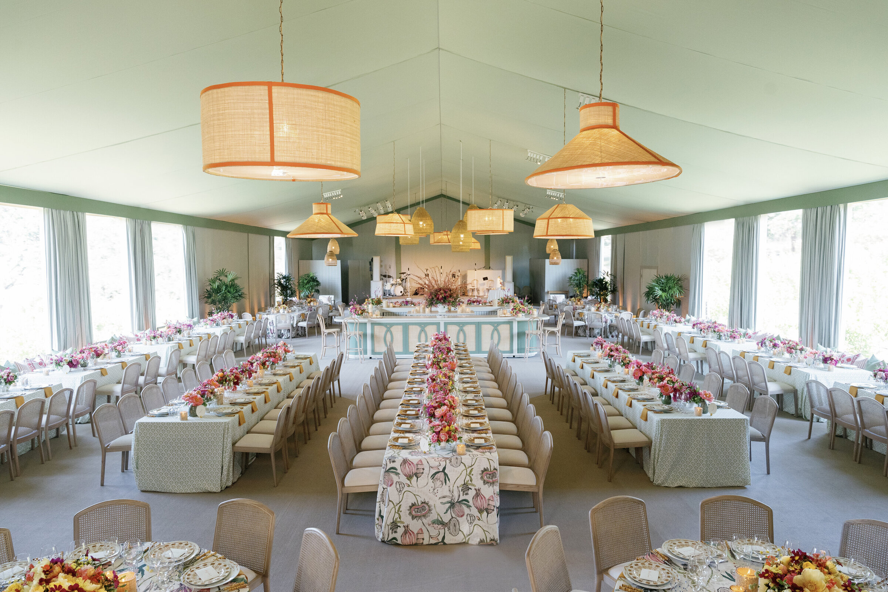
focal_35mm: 24
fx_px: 592
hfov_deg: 73.7
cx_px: 444
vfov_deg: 53.2
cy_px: 296
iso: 2500
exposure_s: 1/160
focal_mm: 24
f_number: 6.3
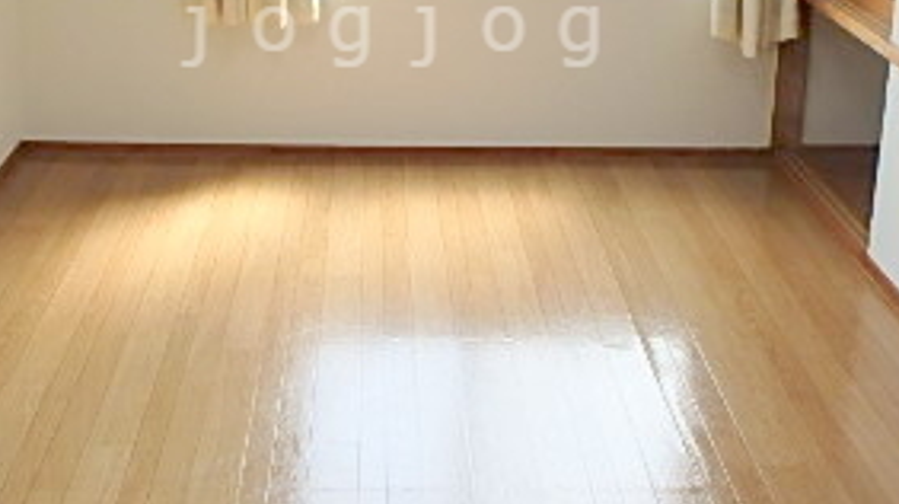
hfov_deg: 39.8
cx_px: 398
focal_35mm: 52
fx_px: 1238
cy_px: 29
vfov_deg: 22.3
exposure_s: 1/125
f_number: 3.5
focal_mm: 3.7
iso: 125
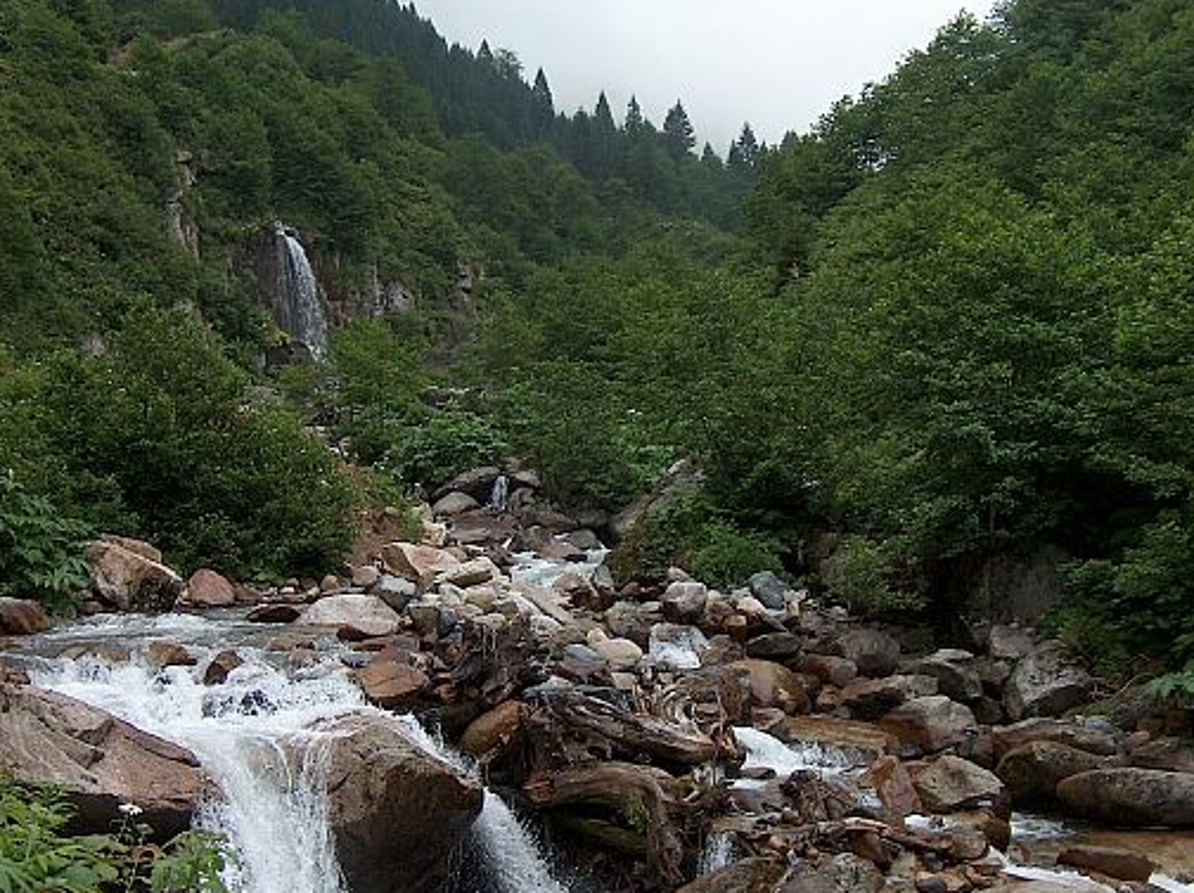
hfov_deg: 40.3
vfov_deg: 30.7
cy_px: 537
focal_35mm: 47
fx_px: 1620
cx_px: 467
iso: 100
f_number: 2.8
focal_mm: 7.6
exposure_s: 1/452
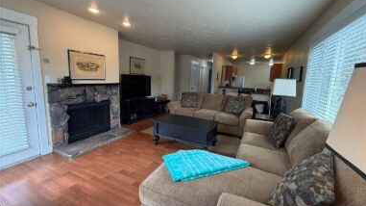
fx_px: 155
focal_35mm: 16
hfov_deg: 99.3
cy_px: 99
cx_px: 191
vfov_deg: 67.0
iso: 320
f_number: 2.2
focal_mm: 2.22
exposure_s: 1/120
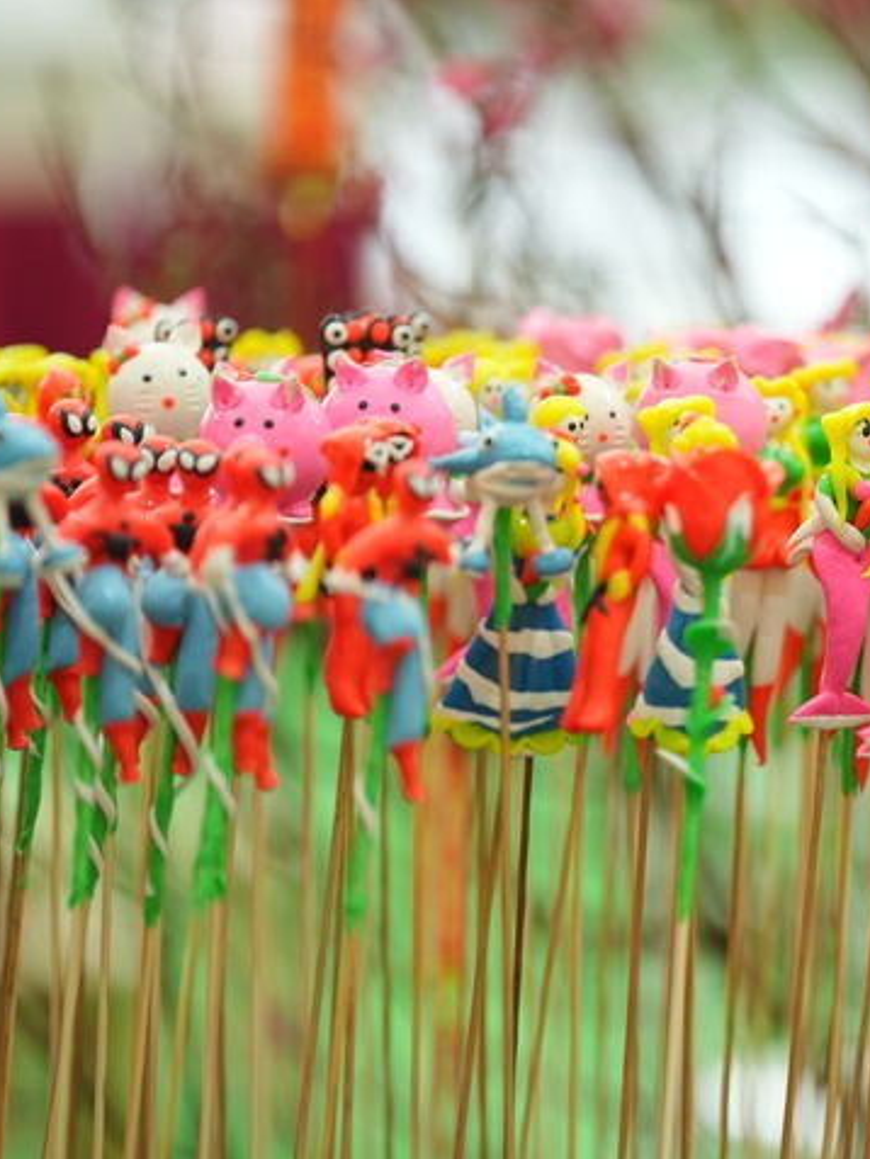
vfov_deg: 6.8
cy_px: 578
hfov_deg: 5.1
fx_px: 9714
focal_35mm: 290
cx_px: 763
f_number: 2.8
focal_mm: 200
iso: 800
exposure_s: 1/250
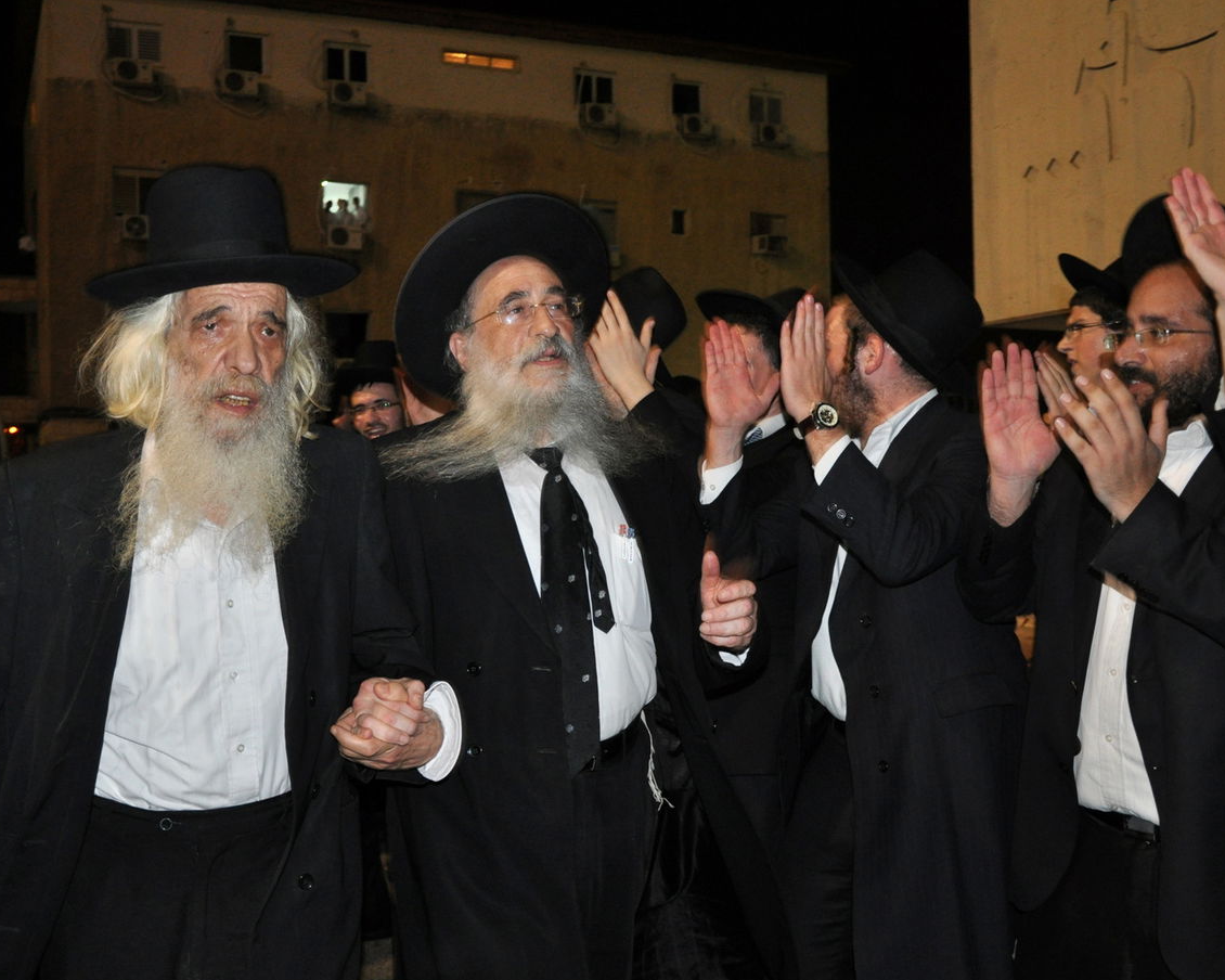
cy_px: 503
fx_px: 1326
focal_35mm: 37
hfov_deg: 49.4
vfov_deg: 40.6
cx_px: 524
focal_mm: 21
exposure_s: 1/60
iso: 800
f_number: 4
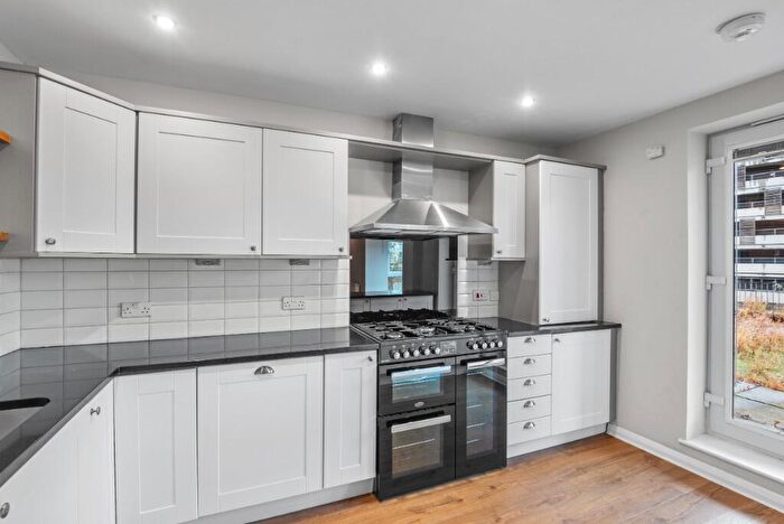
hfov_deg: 96.7
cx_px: 392
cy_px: 262
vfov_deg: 73.9
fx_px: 349
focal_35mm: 16
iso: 250
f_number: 9
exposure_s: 1/1.67
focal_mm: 16
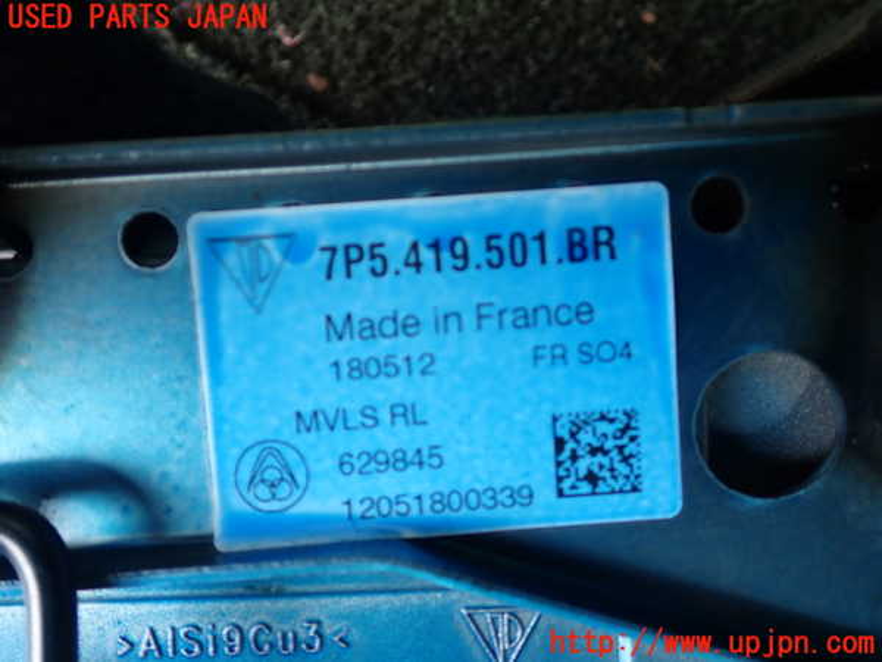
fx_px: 764
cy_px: 331
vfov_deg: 46.8
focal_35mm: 30
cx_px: 441
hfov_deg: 60.0
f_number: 2.3
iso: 125
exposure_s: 1/60
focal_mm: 5.4
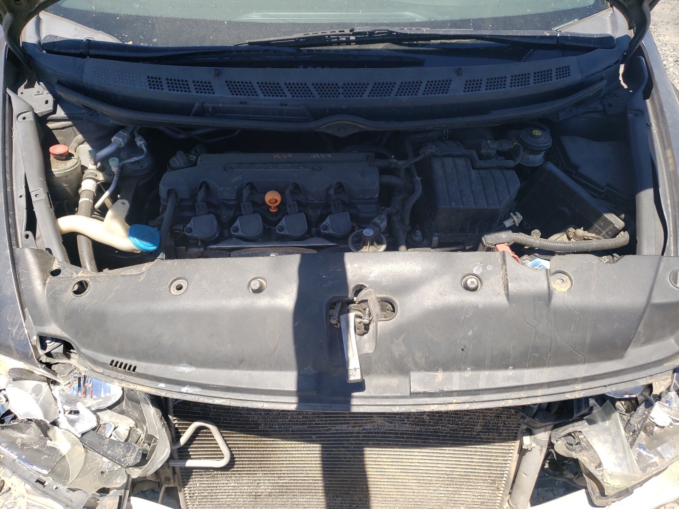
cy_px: 254
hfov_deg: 67.3
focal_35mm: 26
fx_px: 510
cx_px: 340
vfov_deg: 53.1
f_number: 1.5
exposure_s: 1/1429
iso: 50
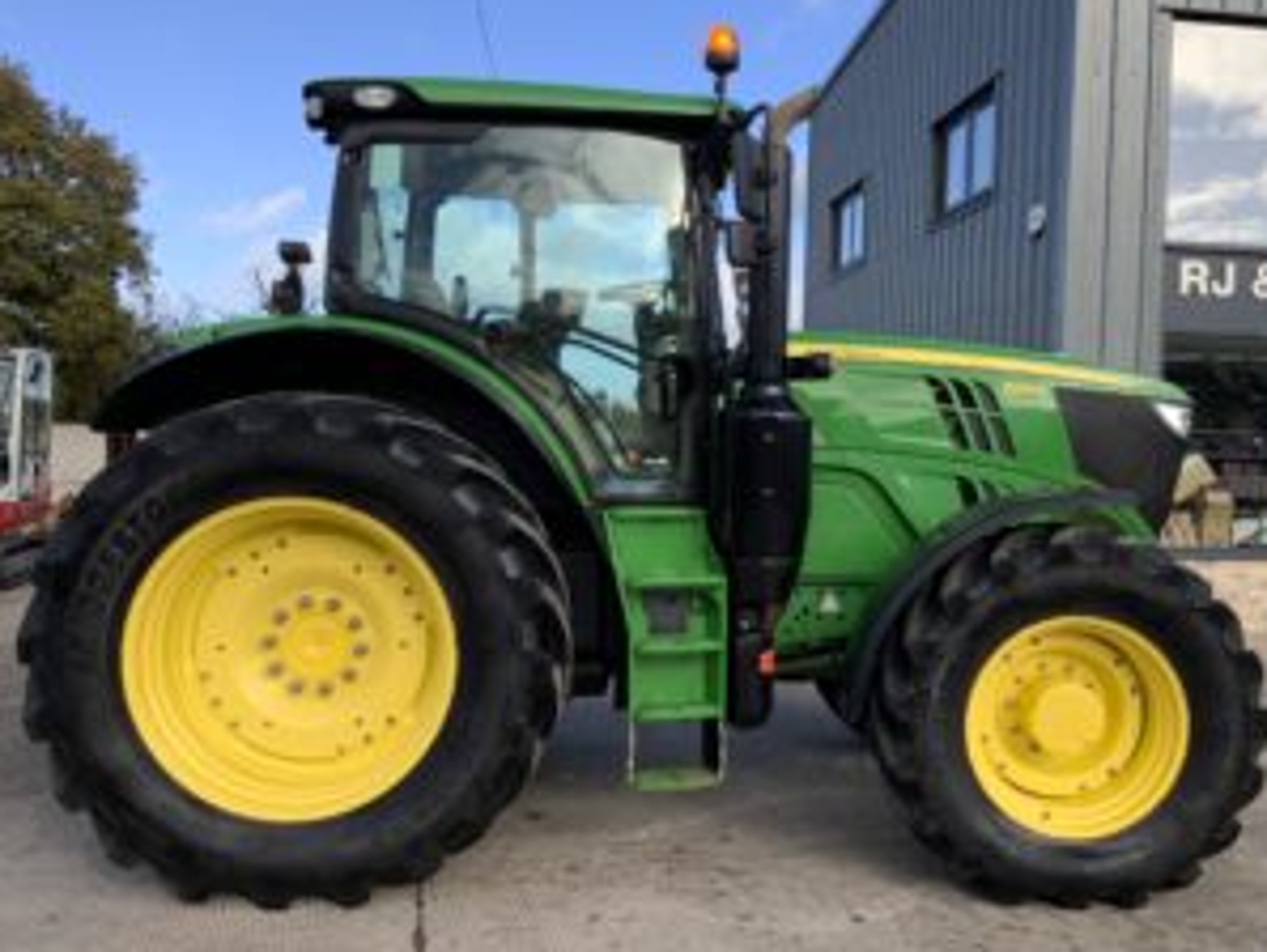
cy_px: 480
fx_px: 1282
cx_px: 727
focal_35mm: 35
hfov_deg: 52.4
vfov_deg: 40.8
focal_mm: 3
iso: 16
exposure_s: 1/1144
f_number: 1.8
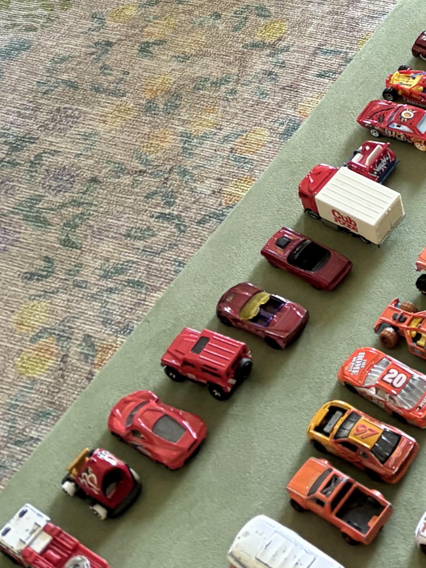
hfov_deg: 16.3
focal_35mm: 82
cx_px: 656
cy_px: -215
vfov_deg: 21.1
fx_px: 1346
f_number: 1.6
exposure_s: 1/60
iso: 200
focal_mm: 5.96
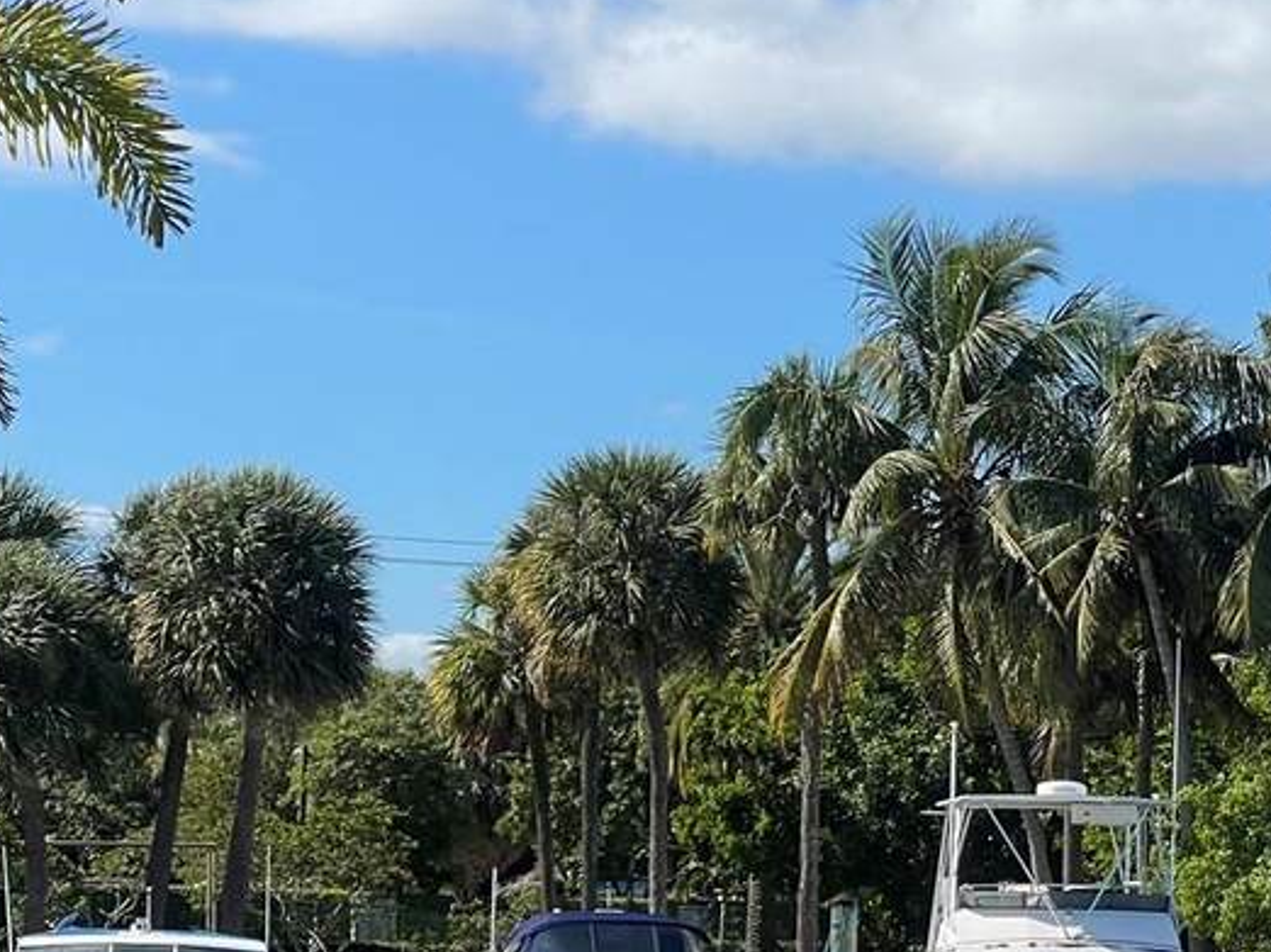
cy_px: 492
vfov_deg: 9.4
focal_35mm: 157
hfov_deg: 12.6
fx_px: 5762
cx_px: 940
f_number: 2.2
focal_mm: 7.5
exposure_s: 1/1508
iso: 20
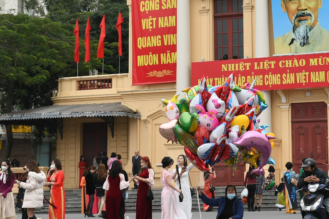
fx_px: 1252
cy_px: -38
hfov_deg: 14.7
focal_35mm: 137
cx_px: 326
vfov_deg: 9.9
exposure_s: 1/200
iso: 125
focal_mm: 32
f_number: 8
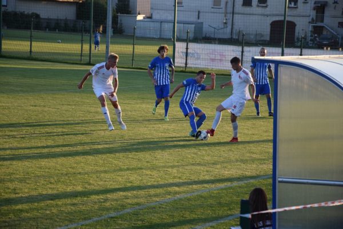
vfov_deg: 9.9
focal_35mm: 138
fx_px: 1315
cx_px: 172
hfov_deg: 14.9
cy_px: 114
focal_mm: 92
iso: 800
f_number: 5.6
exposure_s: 1/640
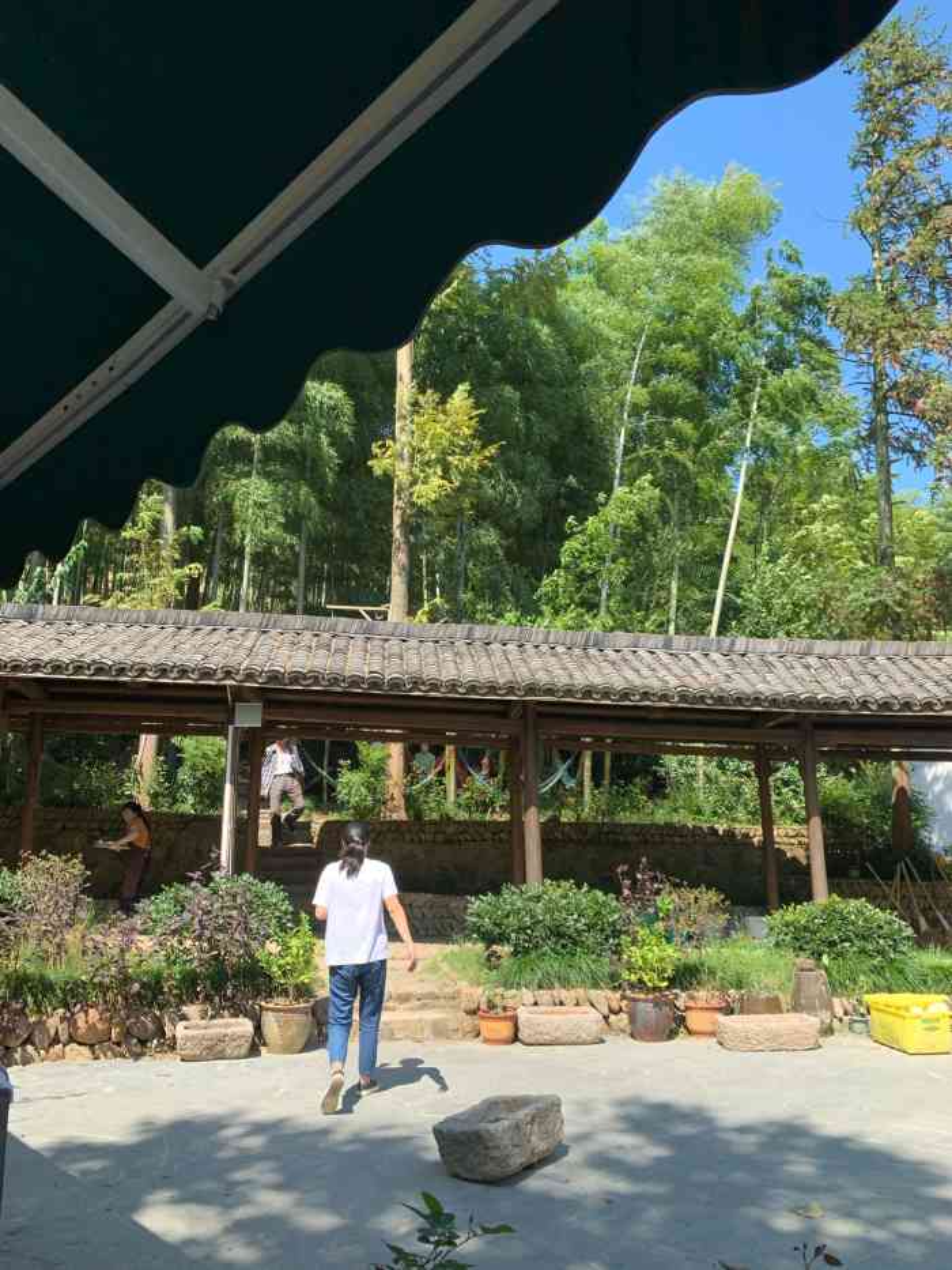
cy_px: 635
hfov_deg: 53.1
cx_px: 476
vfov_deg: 67.3
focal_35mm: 26
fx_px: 953
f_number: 1.8
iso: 25
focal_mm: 4.25
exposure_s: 1/520
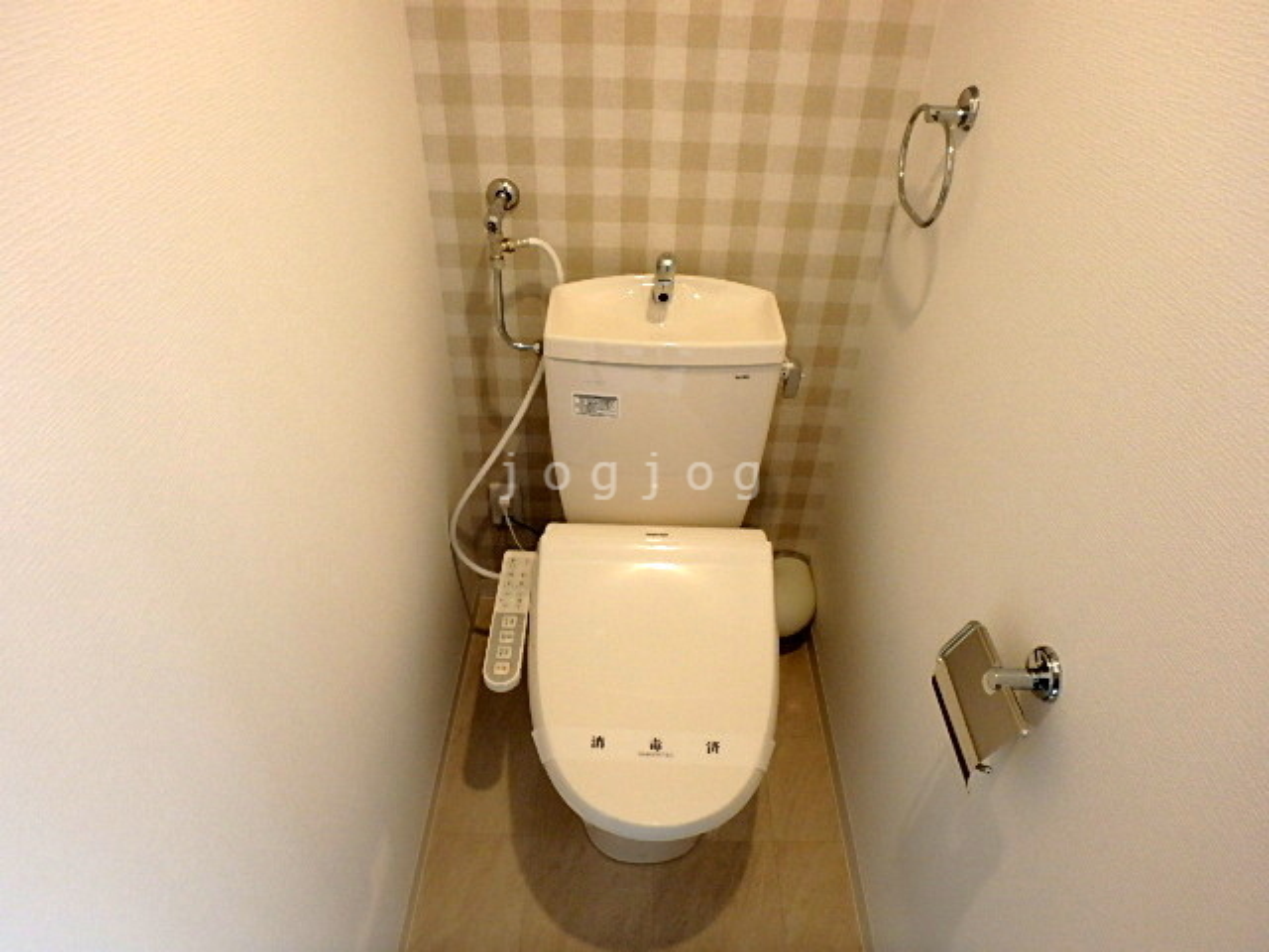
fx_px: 770
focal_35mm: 21
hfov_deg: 79.0
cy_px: 476
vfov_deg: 63.4
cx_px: 634
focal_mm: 3.7
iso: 200
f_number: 3.5
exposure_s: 1/30
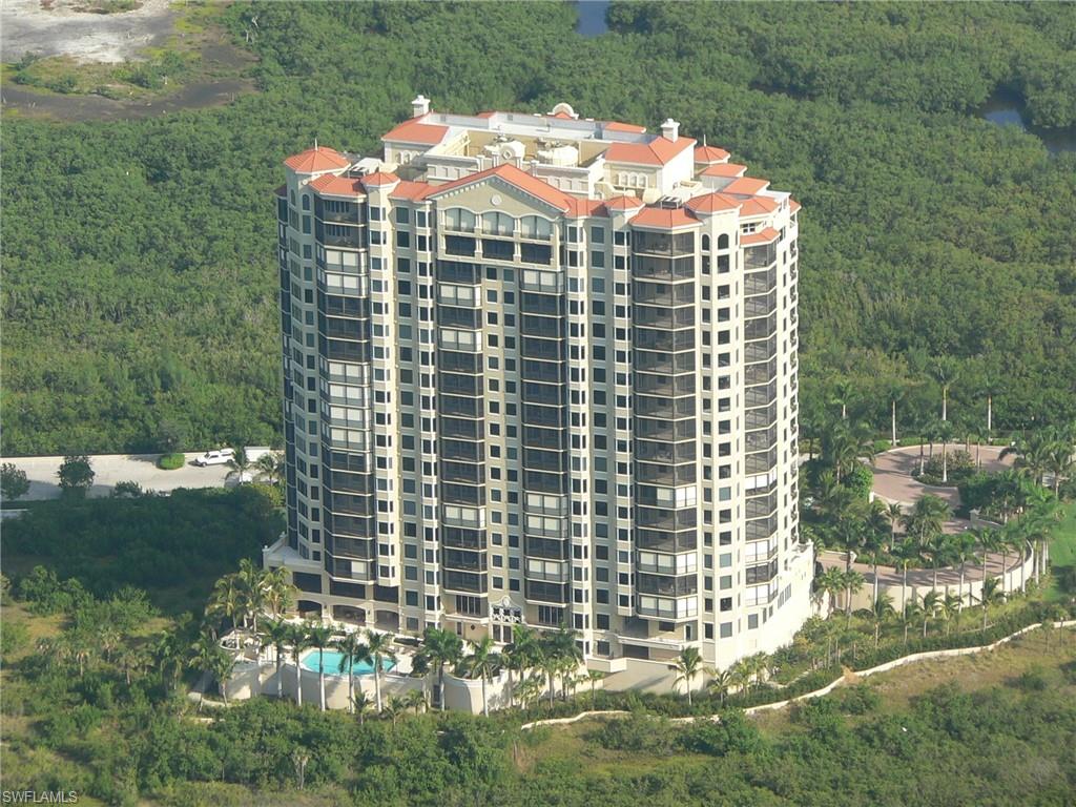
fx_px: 6030
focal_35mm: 194
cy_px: 404
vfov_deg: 7.7
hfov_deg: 10.2
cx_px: 538
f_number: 4
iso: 80
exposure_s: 1/320
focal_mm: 25.6
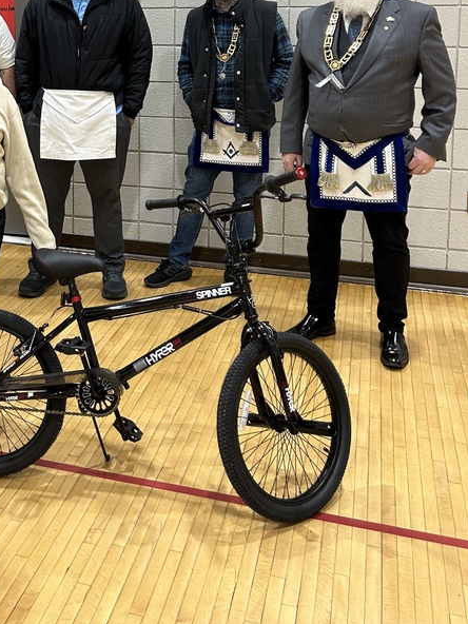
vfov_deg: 40.1
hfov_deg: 31.3
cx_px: 91
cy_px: 113
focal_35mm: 45
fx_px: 811
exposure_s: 1/120
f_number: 1.5
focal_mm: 5.7
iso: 125
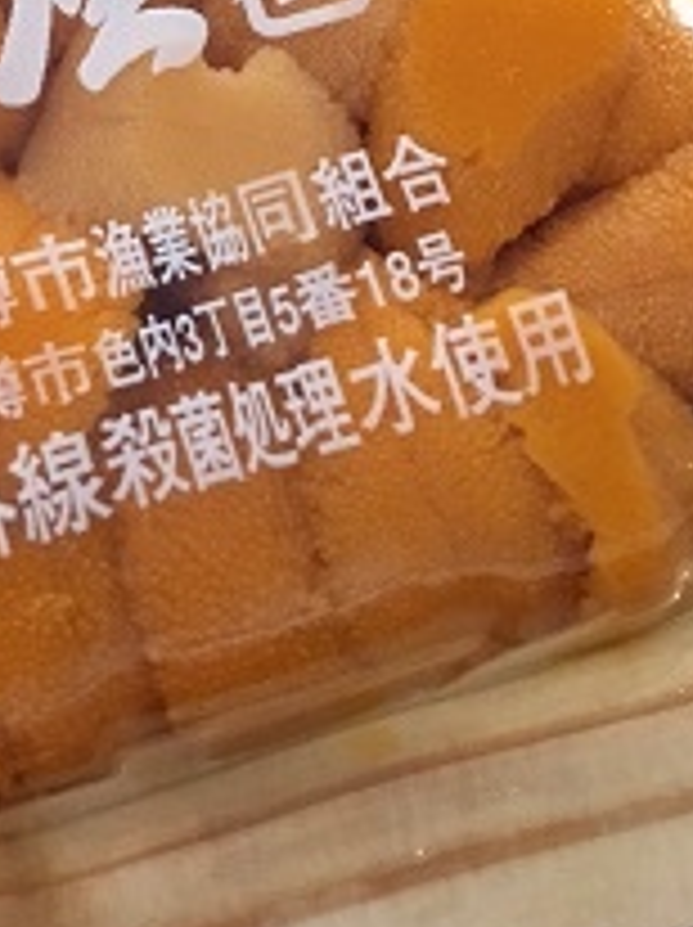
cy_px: -148
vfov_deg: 24.5
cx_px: -43
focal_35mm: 73
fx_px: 1953
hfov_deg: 19.4
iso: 160
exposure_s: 1/33
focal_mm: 4.15
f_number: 2.2
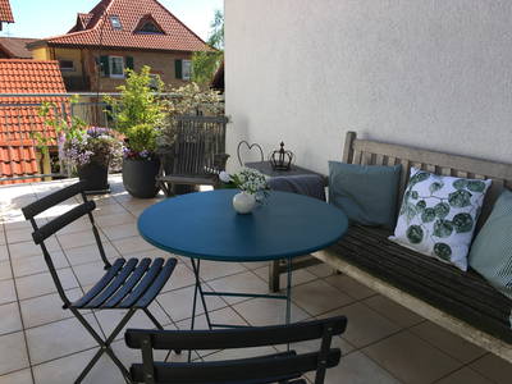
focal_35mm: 29
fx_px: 429
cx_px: 256
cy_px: 192
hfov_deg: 61.7
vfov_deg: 48.2
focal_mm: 4.15
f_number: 2.2
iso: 25
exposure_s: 1/561
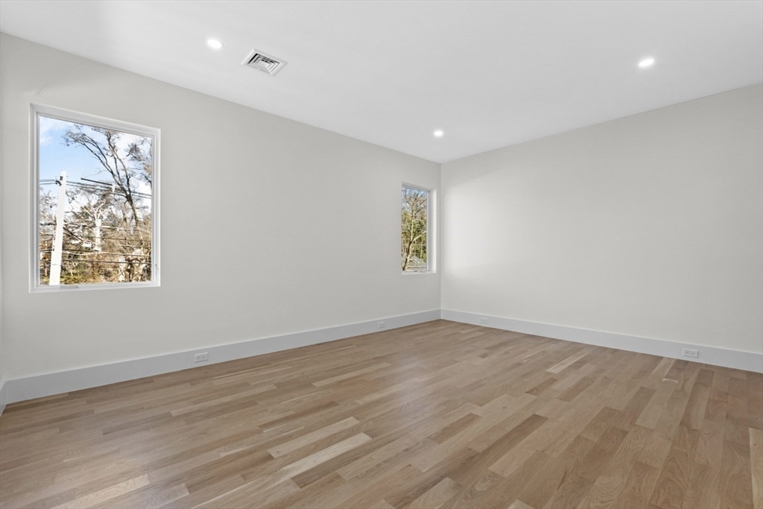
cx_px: 382
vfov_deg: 77.3
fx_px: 318
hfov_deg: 100.4
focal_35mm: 15
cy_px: 254
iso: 400
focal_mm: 10
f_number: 6.3
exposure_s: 1/80
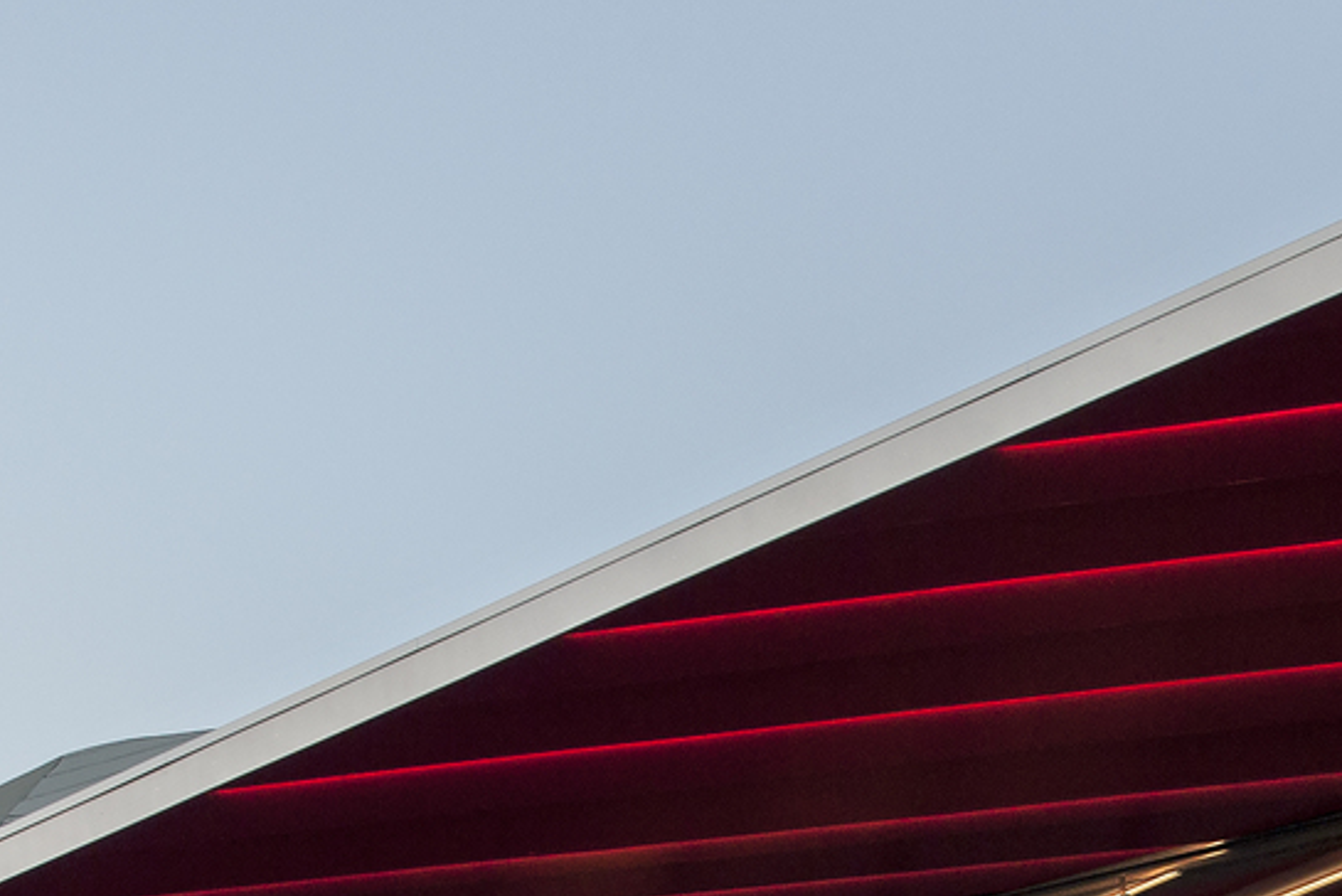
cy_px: 961
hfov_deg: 22.7
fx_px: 3282
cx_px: 1135
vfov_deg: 15.2
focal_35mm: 88
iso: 160
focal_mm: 24
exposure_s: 1/50
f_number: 8
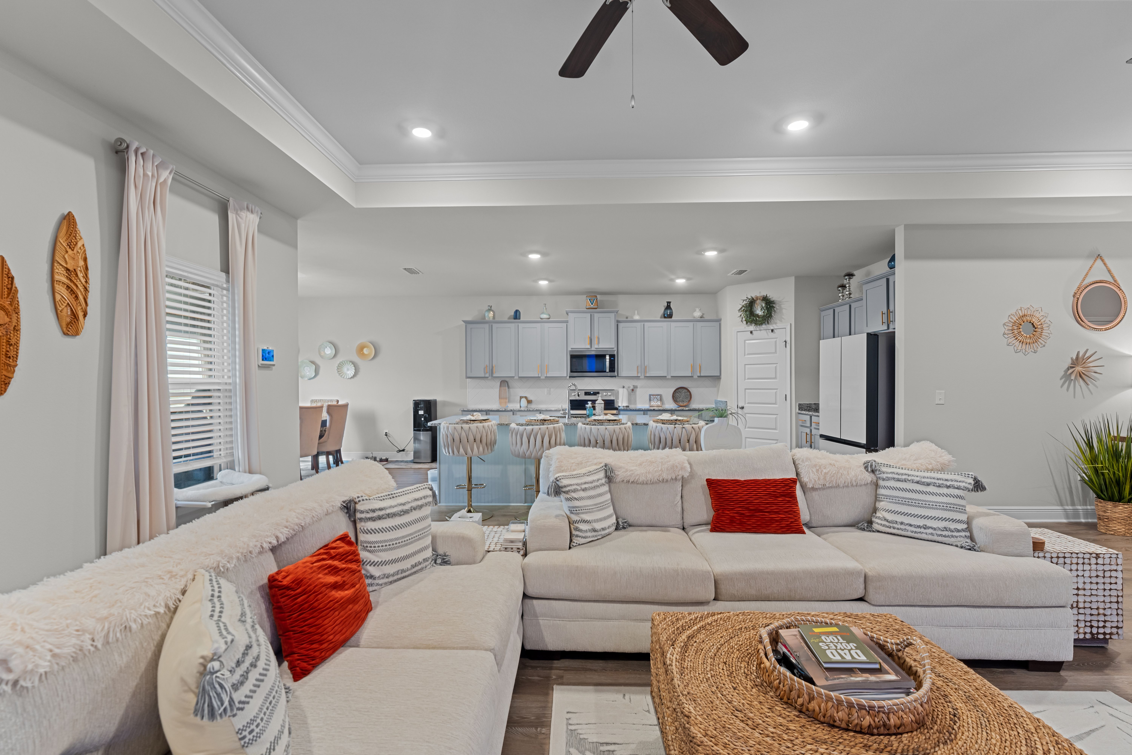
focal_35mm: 16
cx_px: 566
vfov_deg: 75.1
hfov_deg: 98.2
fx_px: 490
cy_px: 378
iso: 500
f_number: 7.1
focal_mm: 15.6
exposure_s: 1/3
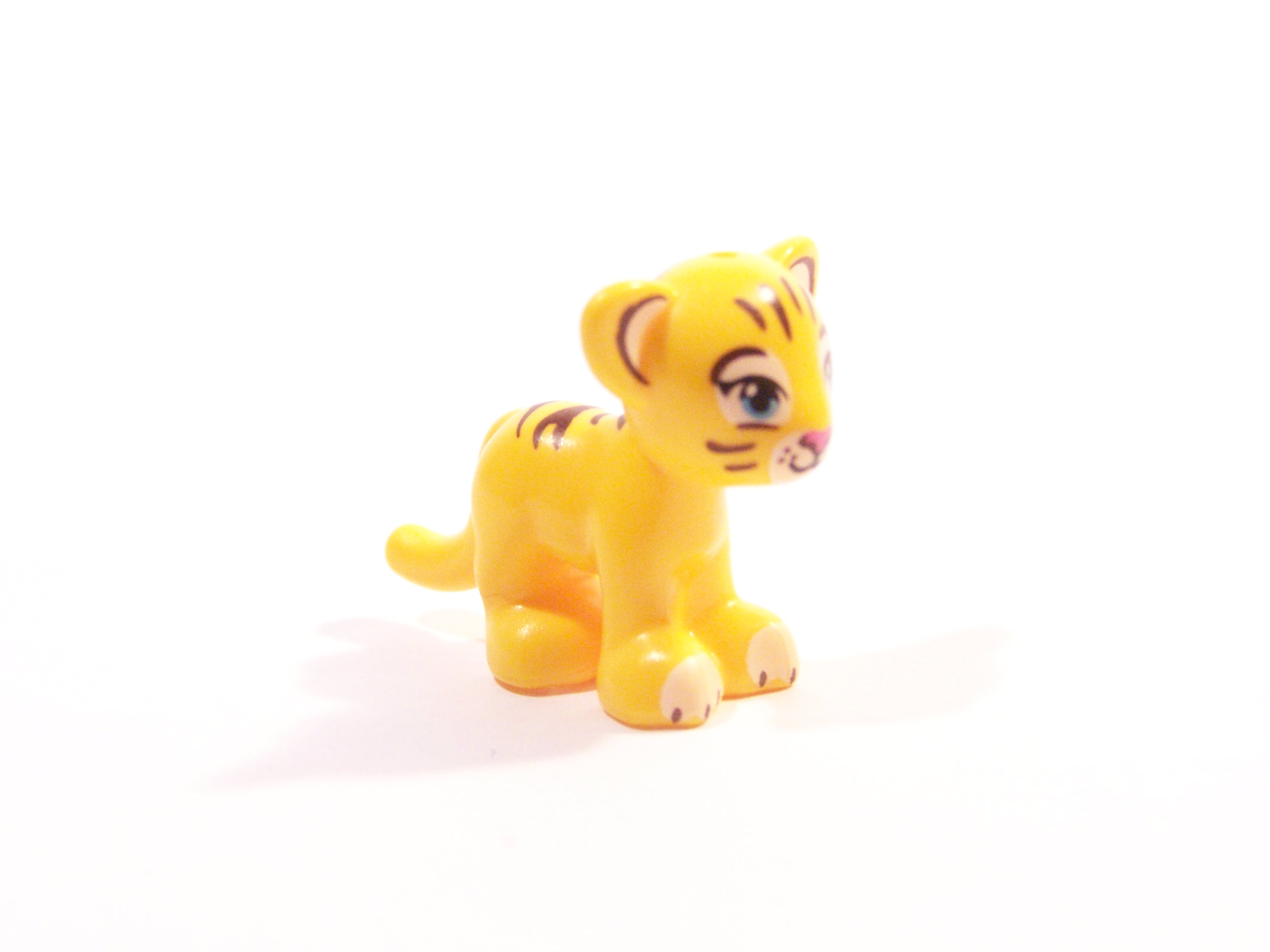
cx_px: 635
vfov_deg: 18.0
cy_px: 476
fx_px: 3008
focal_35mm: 82
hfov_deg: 23.8
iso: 400
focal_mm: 13.7
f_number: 3.6
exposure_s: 1/30
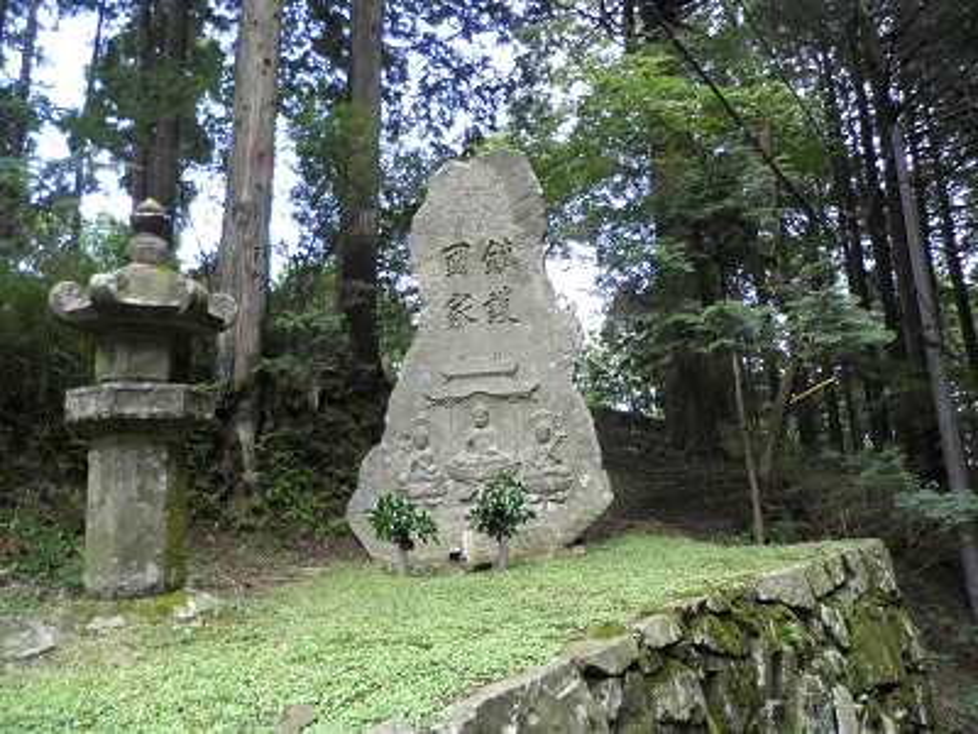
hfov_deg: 65.3
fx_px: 763
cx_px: 489
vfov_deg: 51.4
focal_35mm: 27
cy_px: 367
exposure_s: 1/30
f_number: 3.2
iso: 80
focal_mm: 4.9
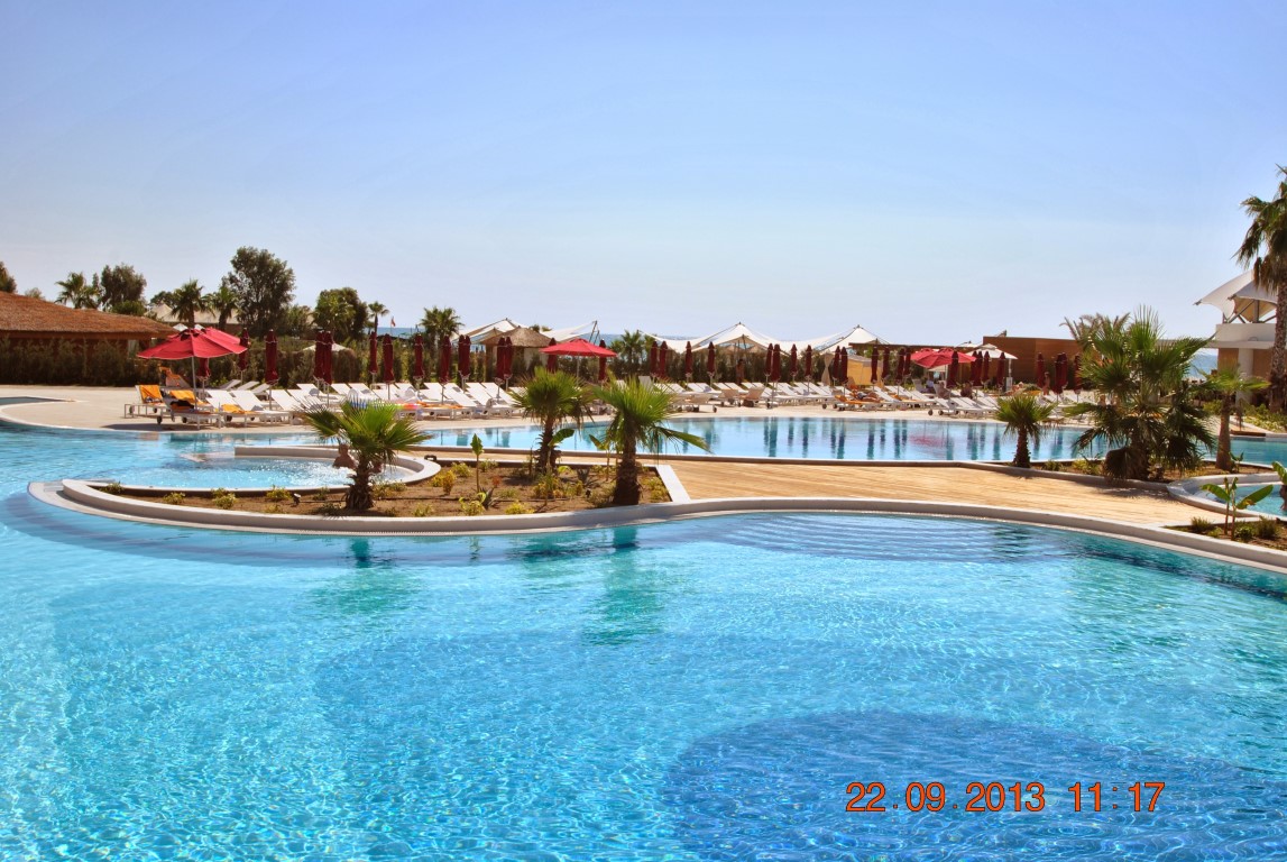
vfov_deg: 37.0
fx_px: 1289
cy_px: 431
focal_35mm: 36
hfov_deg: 53.1
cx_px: 644
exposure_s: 1/320
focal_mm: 24
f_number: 9
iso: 100
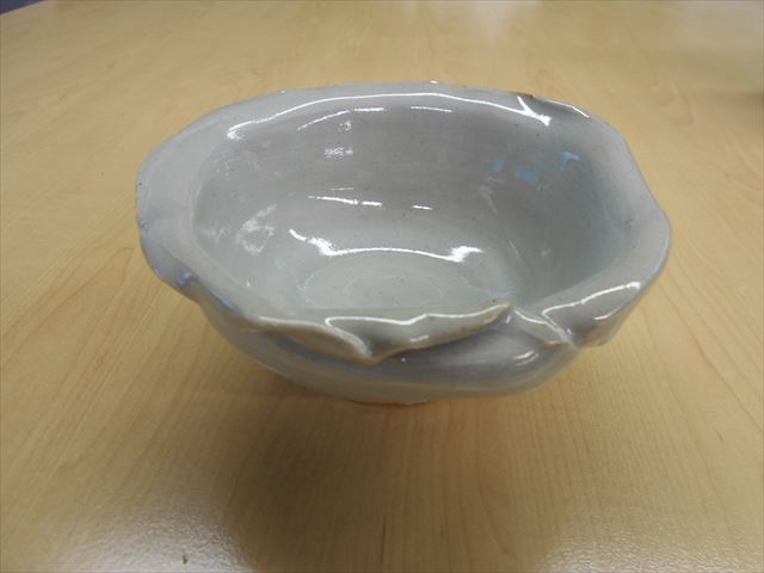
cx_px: 382
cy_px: 286
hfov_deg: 67.3
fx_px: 574
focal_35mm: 26
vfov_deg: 53.1
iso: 100
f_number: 3.2
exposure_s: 1/30
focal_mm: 4.6
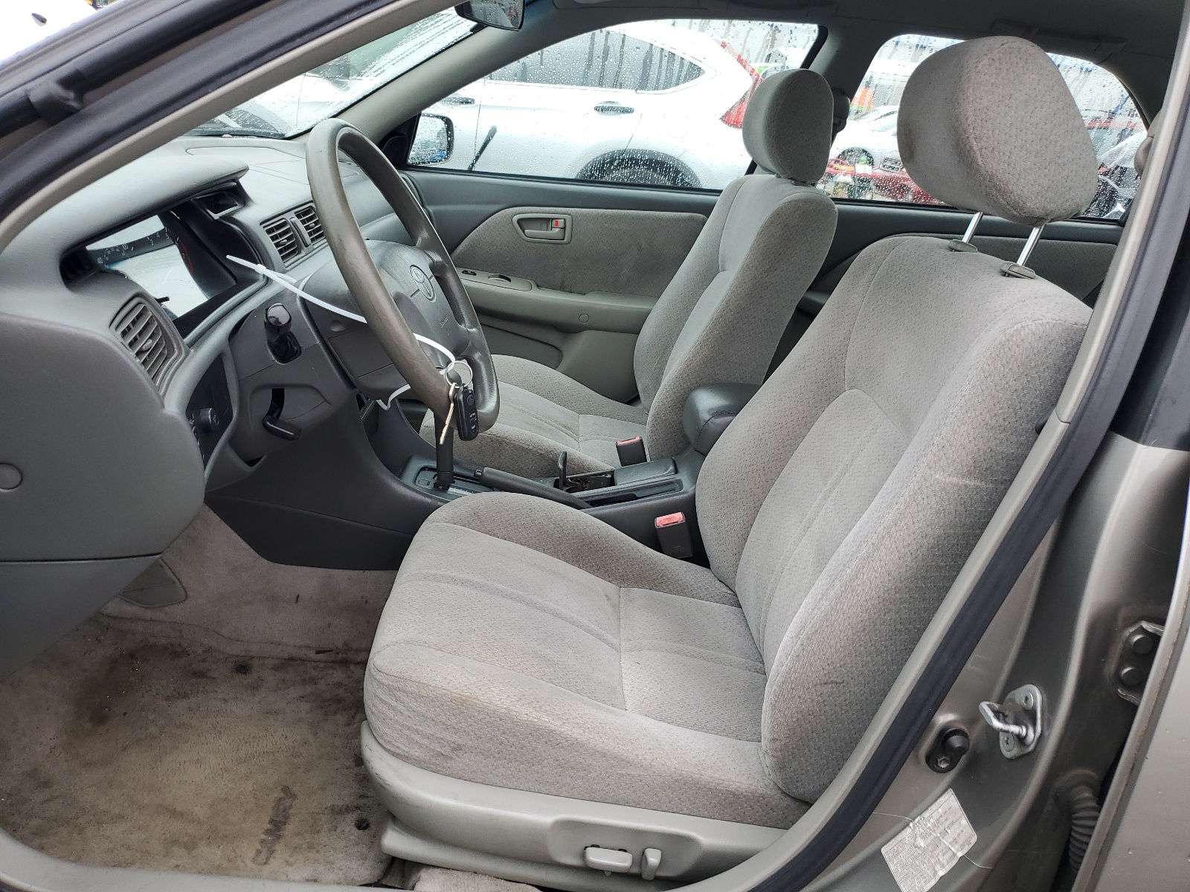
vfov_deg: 53.1
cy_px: 446
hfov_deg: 67.3
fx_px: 894
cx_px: 595
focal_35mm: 26
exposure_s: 1/238
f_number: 1.5
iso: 50
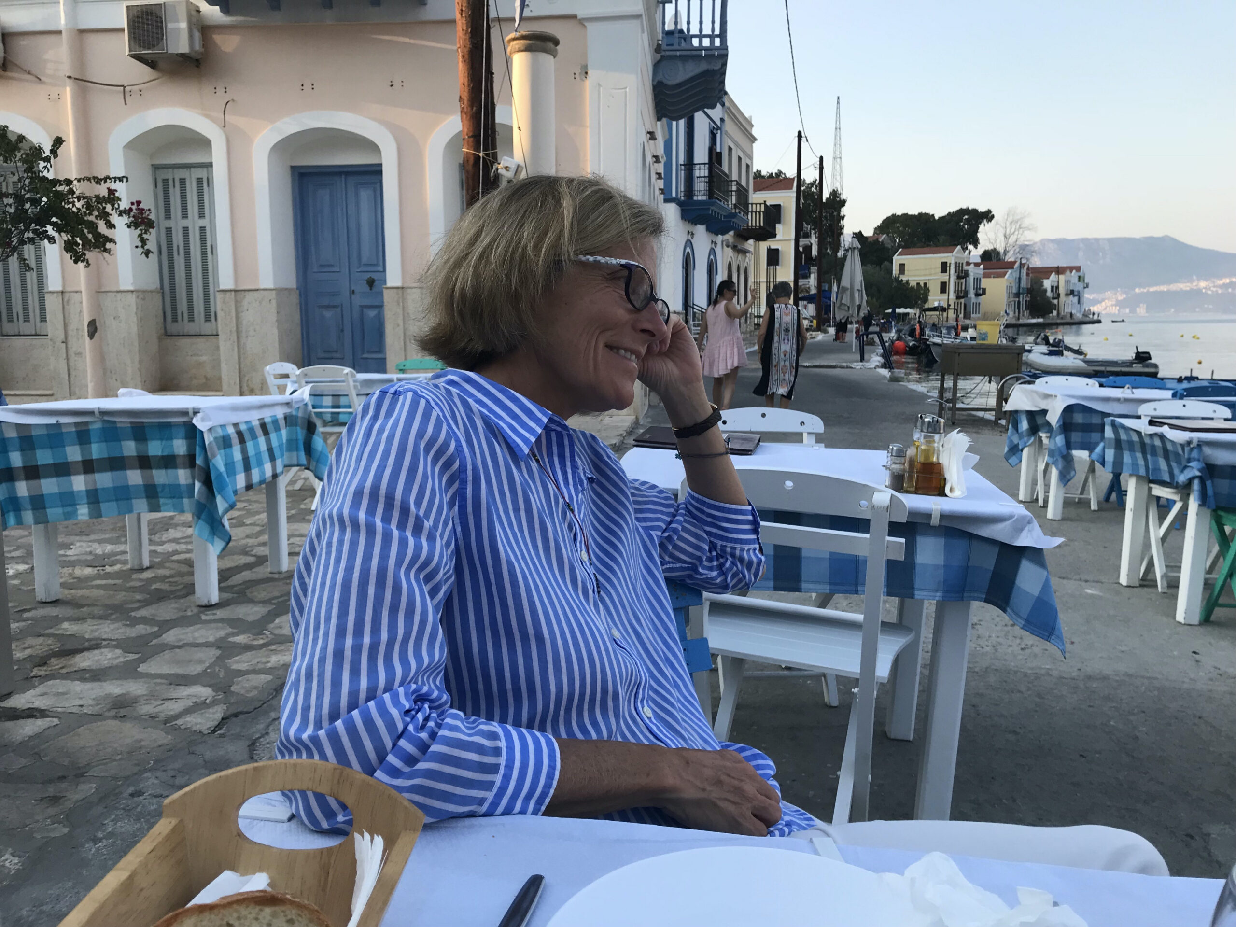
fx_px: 1000
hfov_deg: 63.4
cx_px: 618
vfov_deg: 49.7
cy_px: 464
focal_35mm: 28
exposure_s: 1/469
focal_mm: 3.99
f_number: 1.8
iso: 20
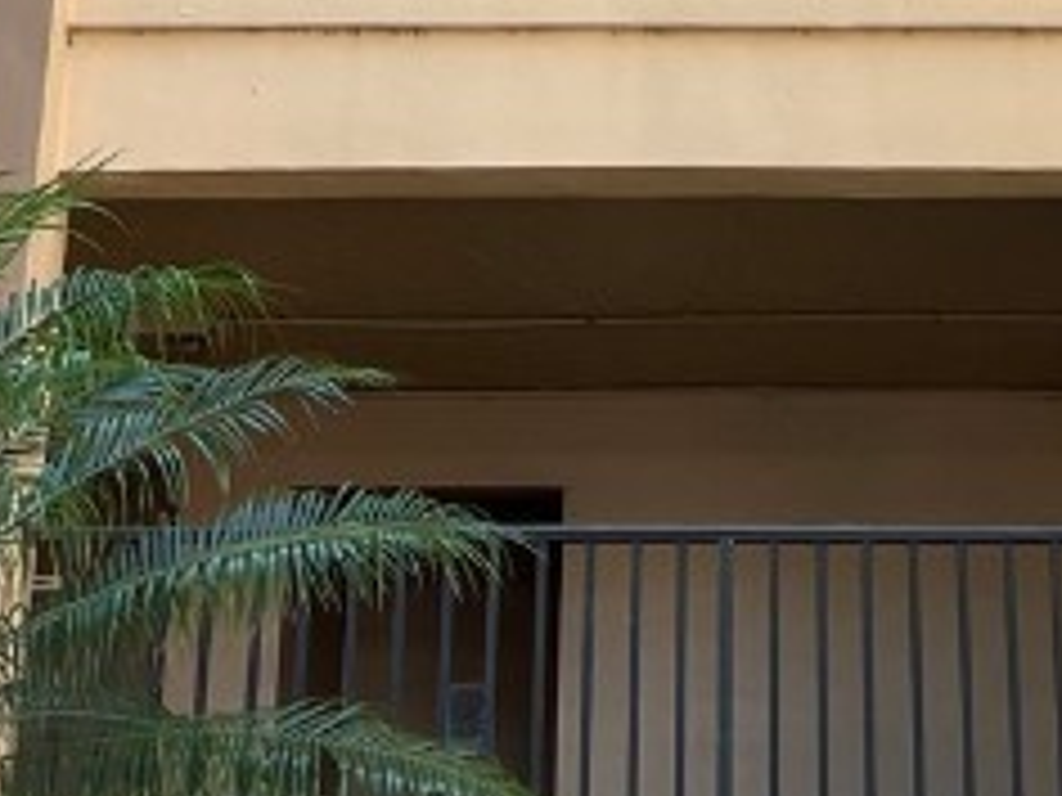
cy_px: -180
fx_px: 3467
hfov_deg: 17.3
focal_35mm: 113
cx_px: 792
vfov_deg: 12.8
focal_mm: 5.7
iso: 50
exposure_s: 1/374
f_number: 1.5
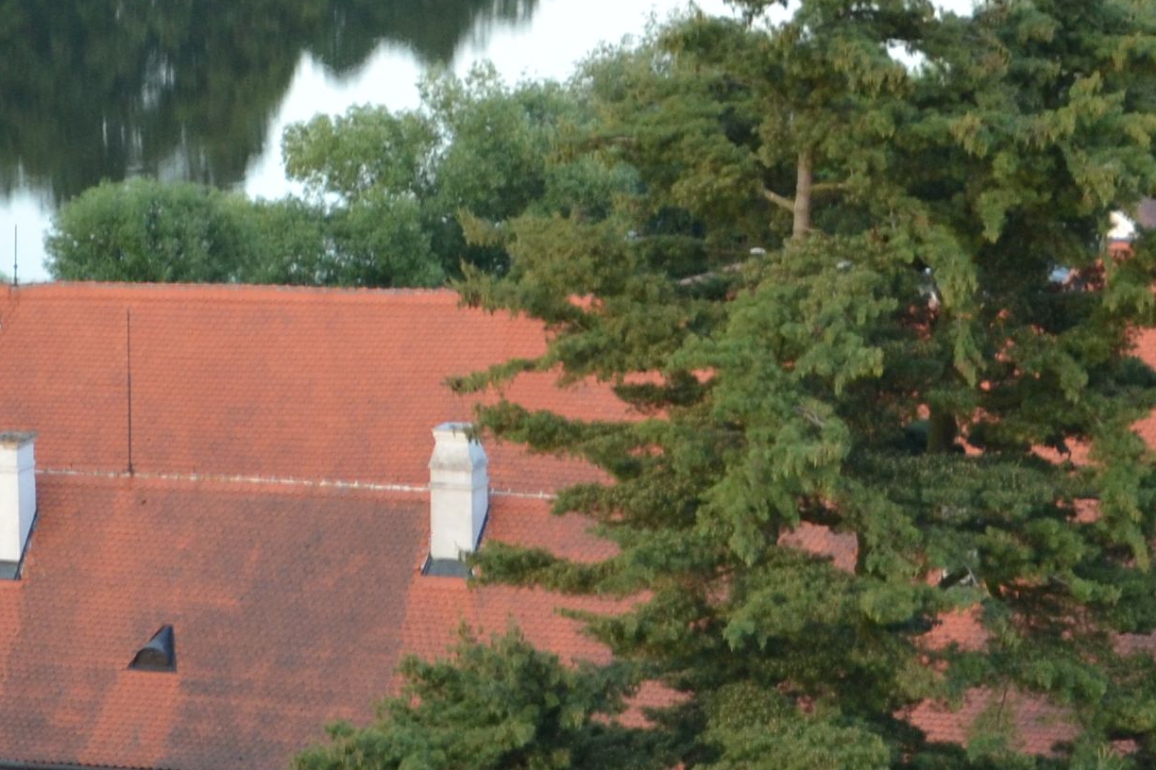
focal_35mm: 192
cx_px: 549
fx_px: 6165
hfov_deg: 10.7
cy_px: 34
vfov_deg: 7.1
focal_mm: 34
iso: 400
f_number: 5
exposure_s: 1/100
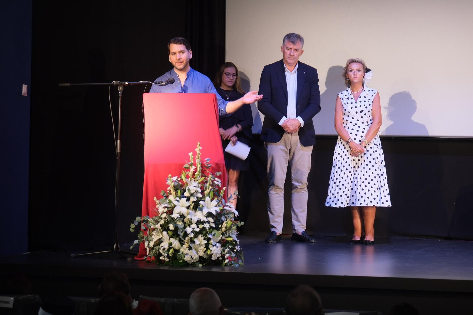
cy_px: 158
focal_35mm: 120
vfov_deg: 11.4
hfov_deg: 17.1
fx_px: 1577
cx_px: 236
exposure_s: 1/30
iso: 800
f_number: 4
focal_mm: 80
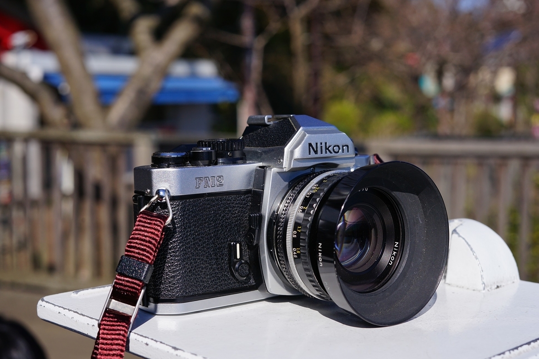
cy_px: 182
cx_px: 271
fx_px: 764
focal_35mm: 51
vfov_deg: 26.5
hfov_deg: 38.9
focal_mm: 50
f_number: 8
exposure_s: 1/800
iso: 200
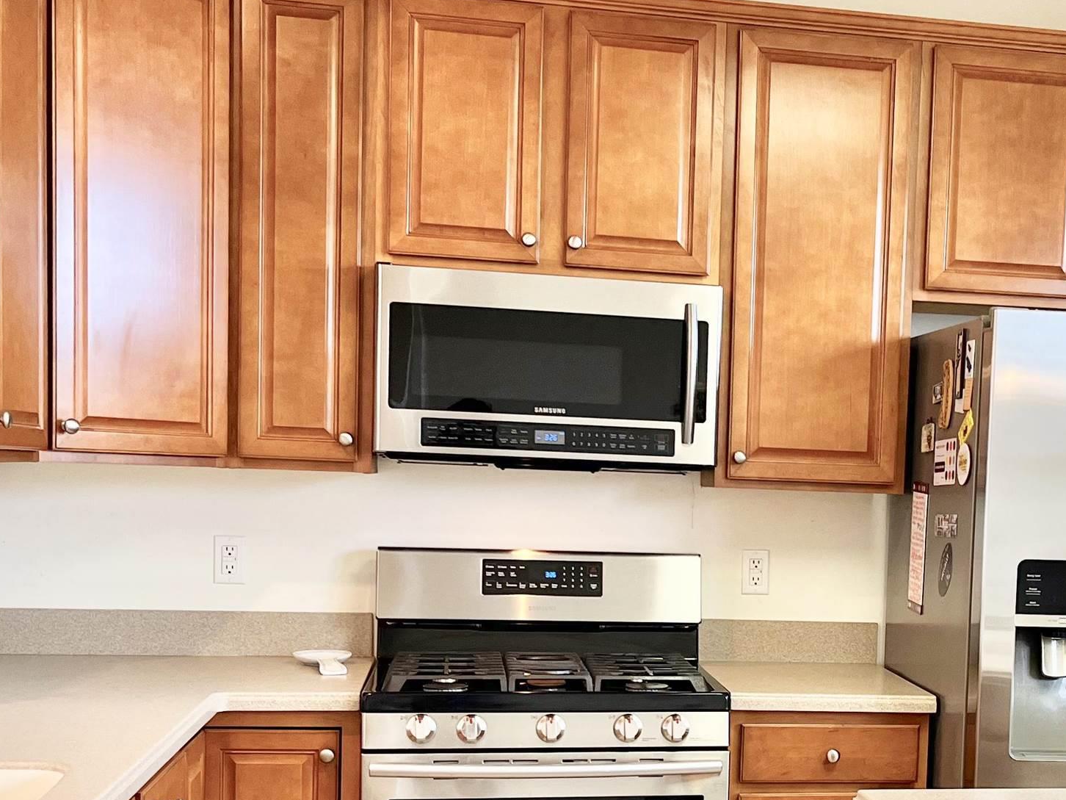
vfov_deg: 26.1
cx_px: 852
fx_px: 1694
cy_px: 641
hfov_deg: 33.9
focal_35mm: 55
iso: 125
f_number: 1.6
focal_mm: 5.1
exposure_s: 1/120
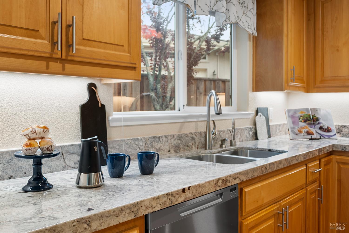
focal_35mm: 33
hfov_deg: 57.2
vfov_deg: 40.0
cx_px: 174
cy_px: 116
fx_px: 320
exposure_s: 1/4
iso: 250
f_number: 8
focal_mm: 22
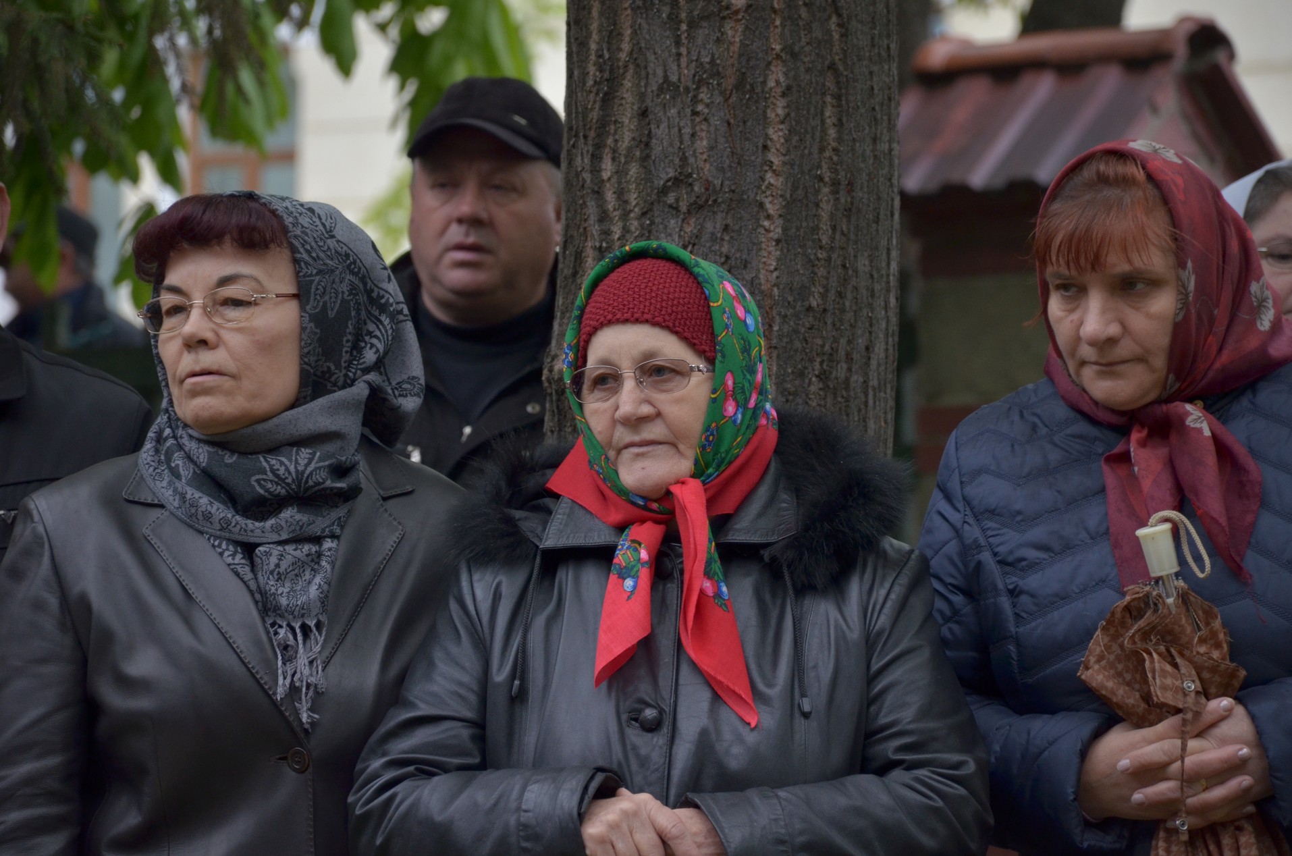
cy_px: 428
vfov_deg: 6.5
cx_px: 646
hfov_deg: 9.8
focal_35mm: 210
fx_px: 7522
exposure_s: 1/125
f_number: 5.6
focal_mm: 140
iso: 640
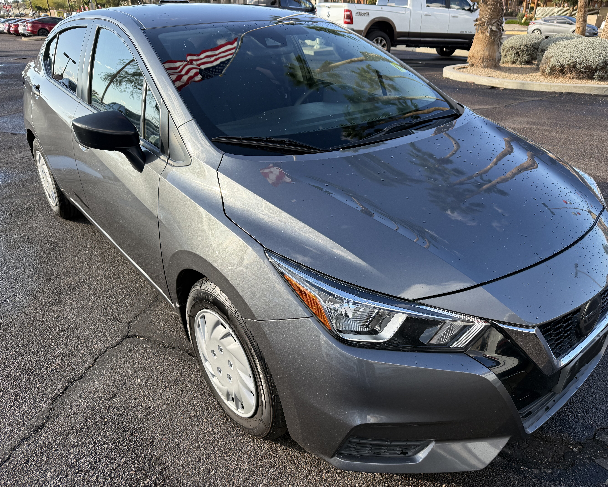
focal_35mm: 25
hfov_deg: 68.1
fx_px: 450
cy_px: 244
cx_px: 318
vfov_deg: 56.8
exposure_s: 1/1139
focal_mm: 6.76
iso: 100
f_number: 1.78
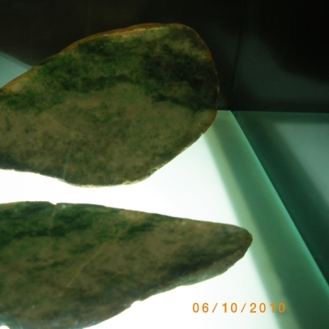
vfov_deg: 36.1
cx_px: 89
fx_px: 505
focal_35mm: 47
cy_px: 168
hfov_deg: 35.4
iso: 200
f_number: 3.5
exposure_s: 1/50
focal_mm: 6.3
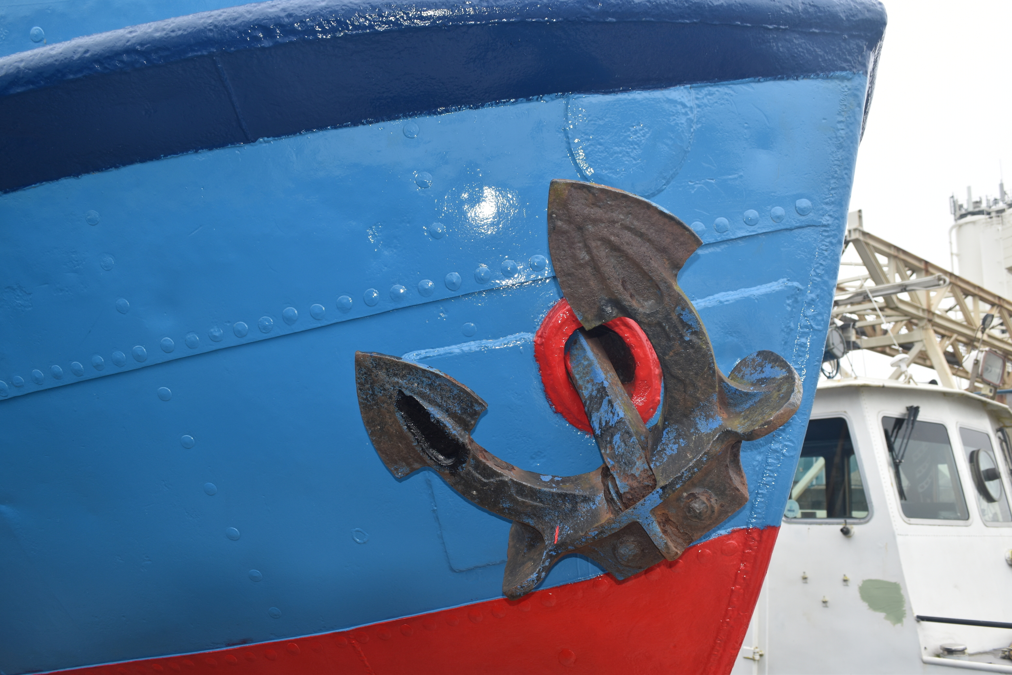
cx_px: 506
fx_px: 759
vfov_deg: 47.9
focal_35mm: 27
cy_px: 338
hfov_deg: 67.4
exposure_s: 1/125
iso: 180
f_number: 5.6
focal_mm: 18
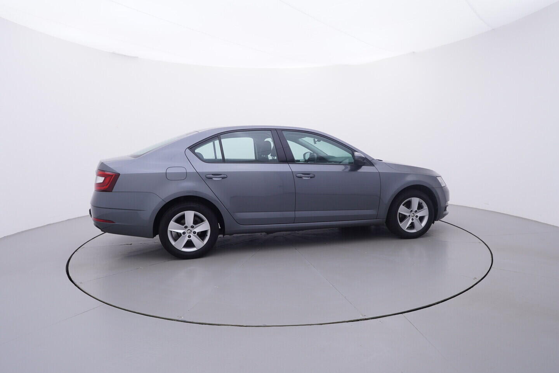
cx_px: 280
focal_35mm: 22
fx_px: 350
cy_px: 186
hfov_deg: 77.3
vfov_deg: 56.2
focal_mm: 15
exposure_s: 1/80
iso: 200
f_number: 5
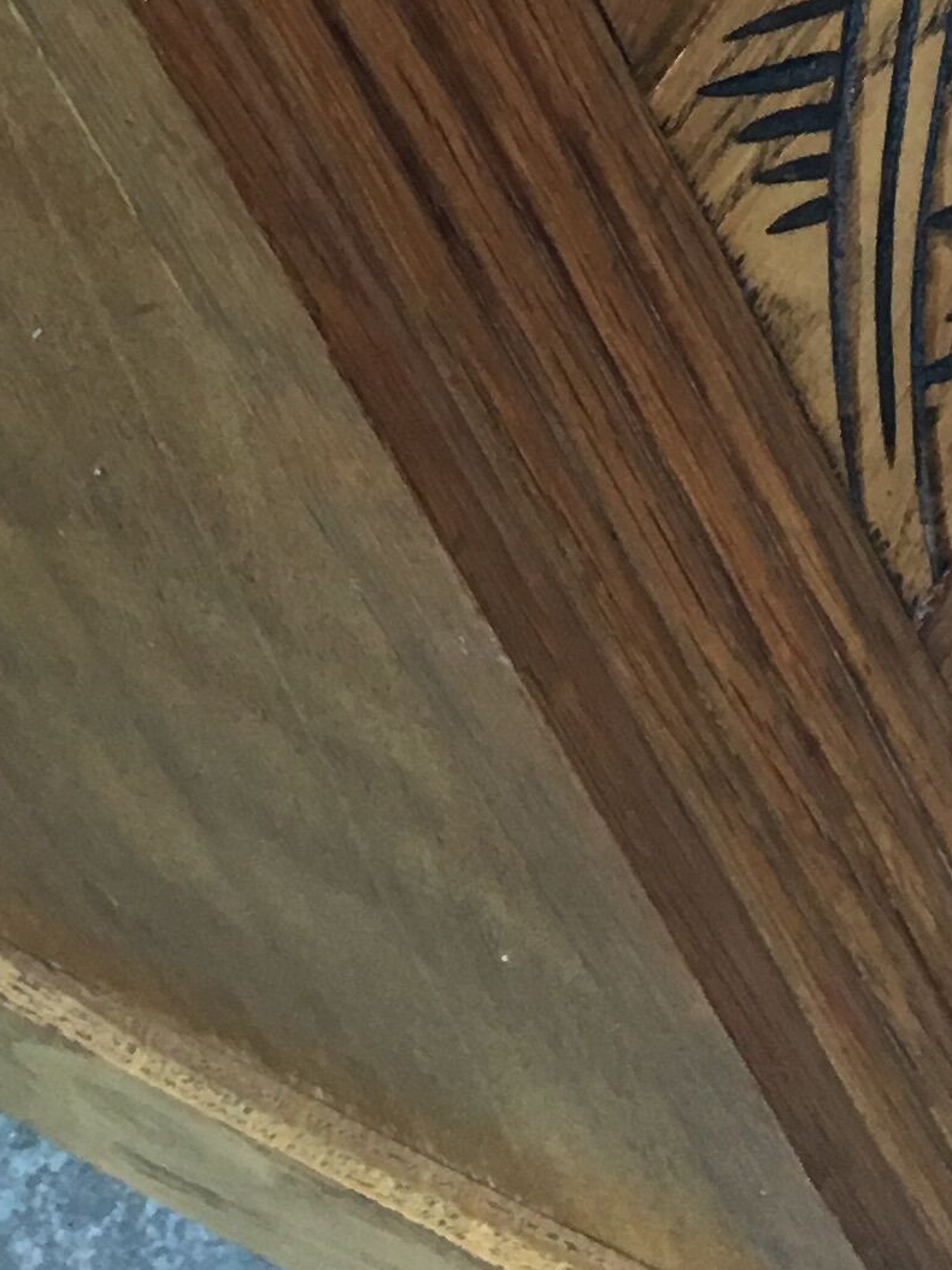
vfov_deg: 15.1
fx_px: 4069
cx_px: 343
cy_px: -1075
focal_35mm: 111
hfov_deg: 13.3
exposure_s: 1/33
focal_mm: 4.15
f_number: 2.2
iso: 50
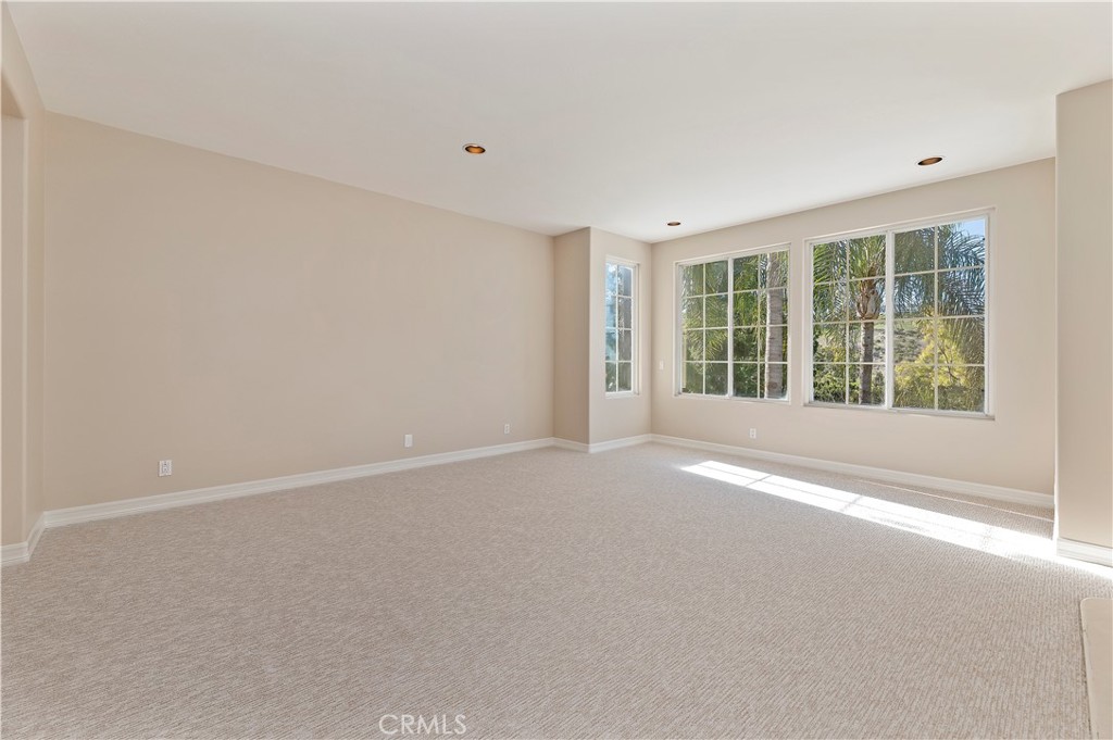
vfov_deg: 81.1
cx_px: 556
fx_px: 432
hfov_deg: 104.3
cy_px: 370
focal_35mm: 14
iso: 500
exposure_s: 1/160
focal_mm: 14
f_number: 10
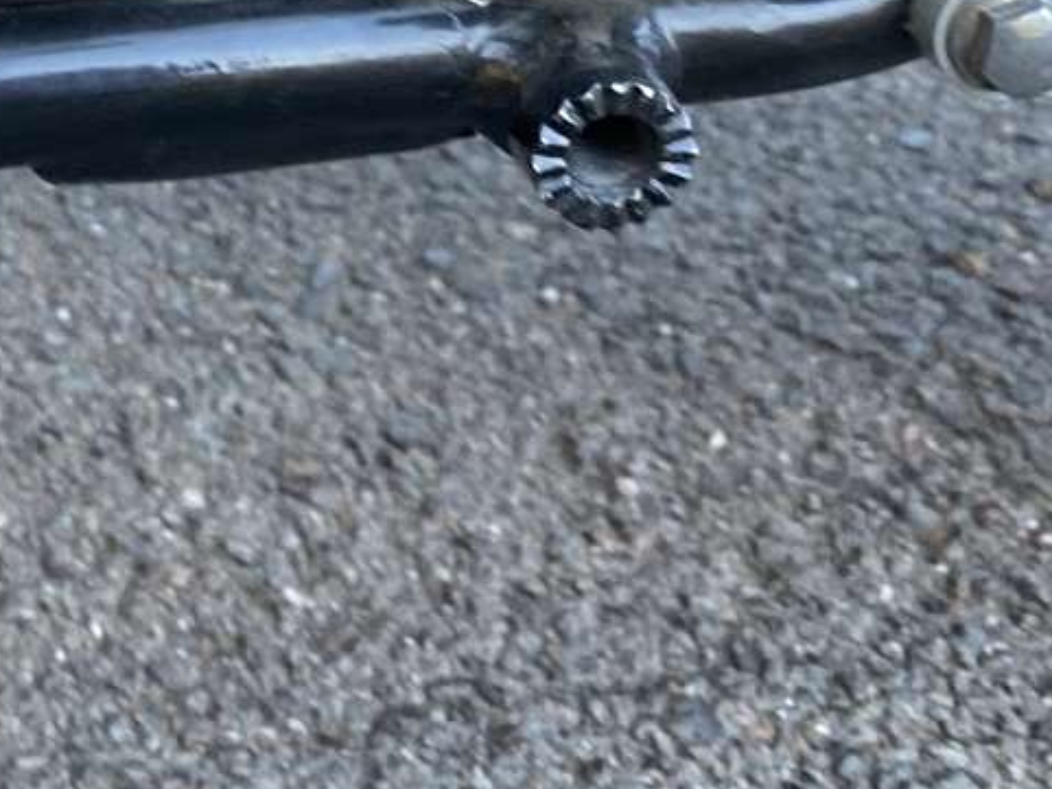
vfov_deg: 12.4
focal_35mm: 108
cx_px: -435
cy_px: -699
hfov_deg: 16.8
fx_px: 3283
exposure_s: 1/65
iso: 125
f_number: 1.8
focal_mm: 4.25
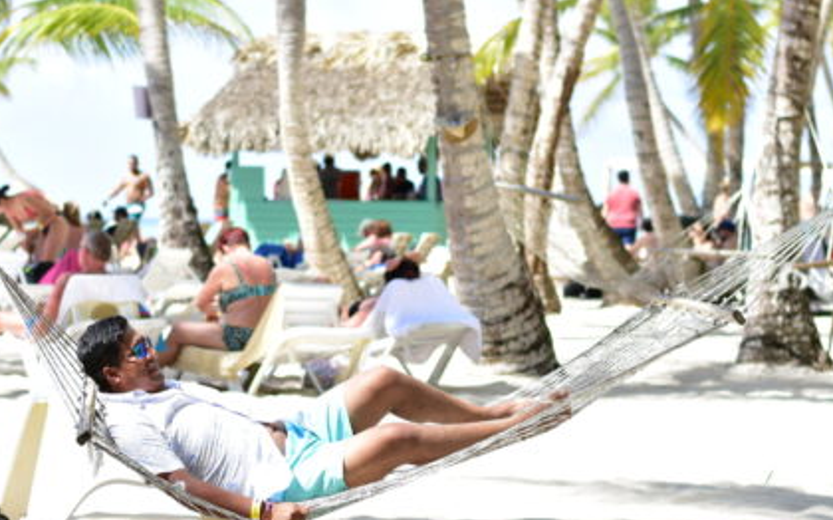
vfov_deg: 10.5
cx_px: 326
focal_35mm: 124
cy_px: 302
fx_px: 2814
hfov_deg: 16.8
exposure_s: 1/1250
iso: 125
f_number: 2.8
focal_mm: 50
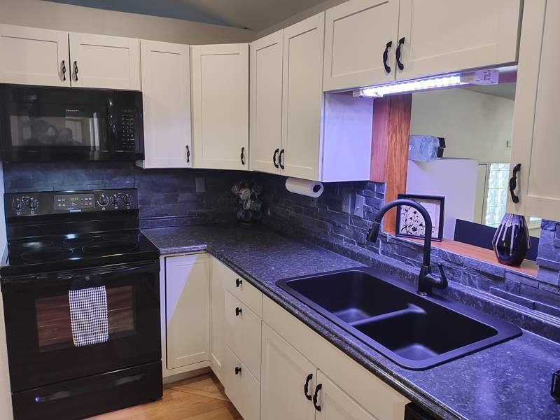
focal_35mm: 25
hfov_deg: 69.4
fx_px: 404
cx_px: 280
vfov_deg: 54.9
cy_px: 210
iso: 186
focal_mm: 4.15
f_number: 1.5
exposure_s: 1/60.1
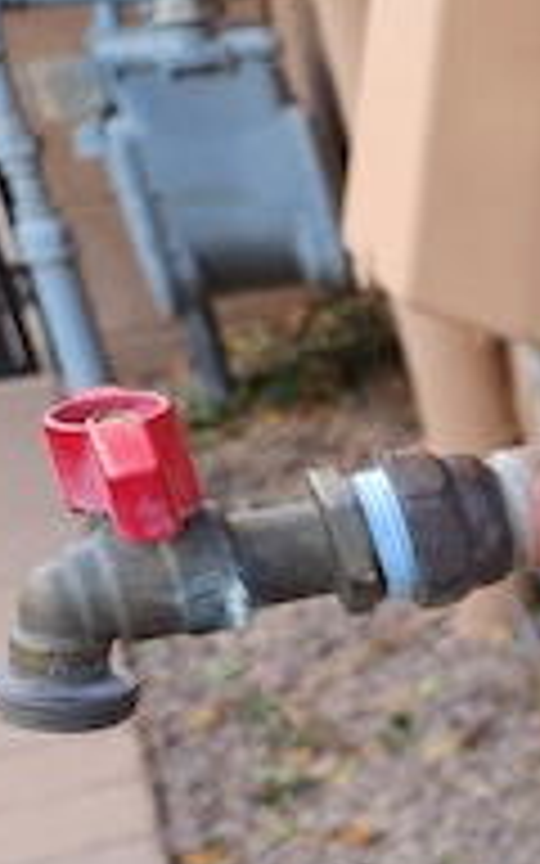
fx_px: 1790
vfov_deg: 26.2
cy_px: 788
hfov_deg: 13.5
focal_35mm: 76
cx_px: 1215
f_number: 1.8
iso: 40
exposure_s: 1/180
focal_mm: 6.4
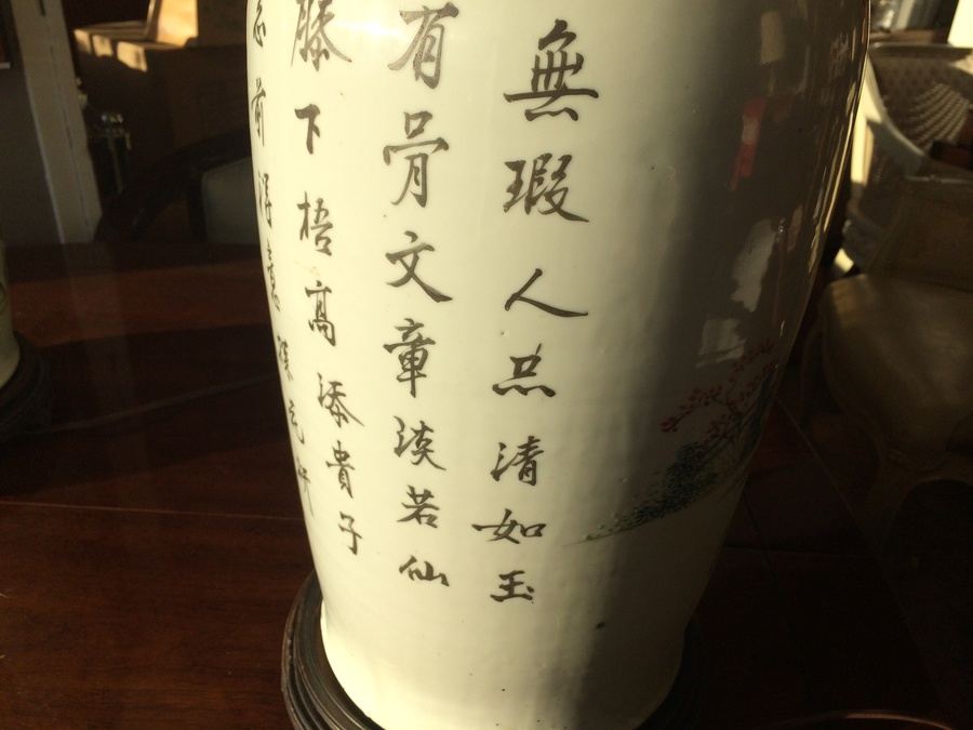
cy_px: 365
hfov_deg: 60.0
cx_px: 486
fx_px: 843
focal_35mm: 30
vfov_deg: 46.8
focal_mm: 4.12
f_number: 2.2
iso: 40
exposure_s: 1/1953
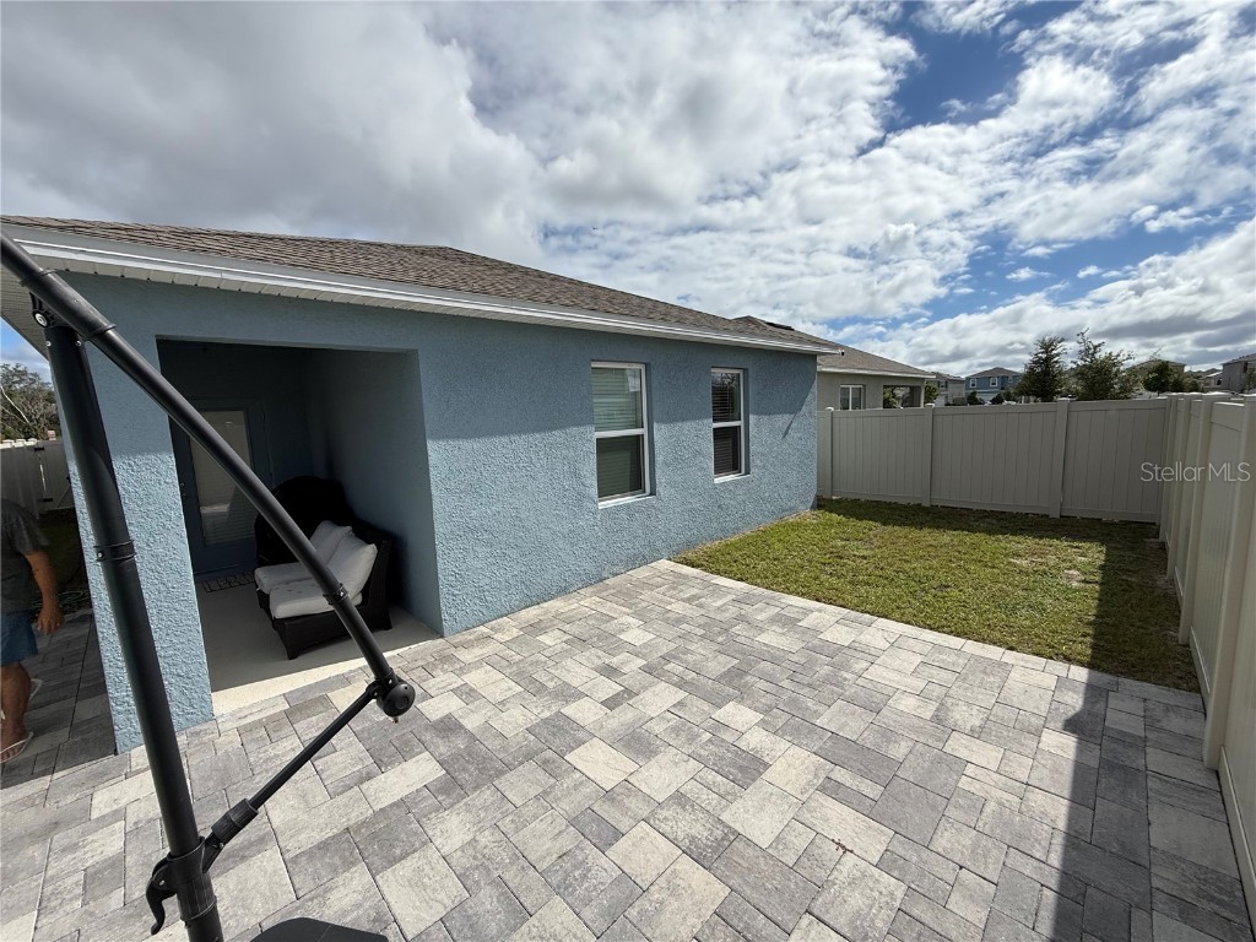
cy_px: 471
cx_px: 628
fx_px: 508
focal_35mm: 14
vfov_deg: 85.7
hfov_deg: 102.1
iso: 50
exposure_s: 1/3125
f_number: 2.2
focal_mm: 2.22
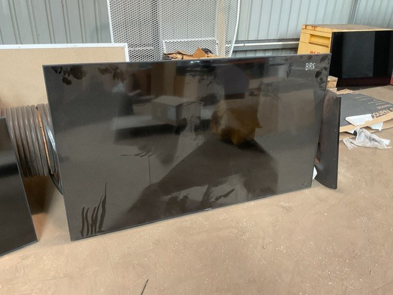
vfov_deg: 48.2
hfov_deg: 61.7
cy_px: 148
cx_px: 196
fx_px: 329
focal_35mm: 29
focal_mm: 3
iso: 160
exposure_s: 1/50
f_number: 1.8
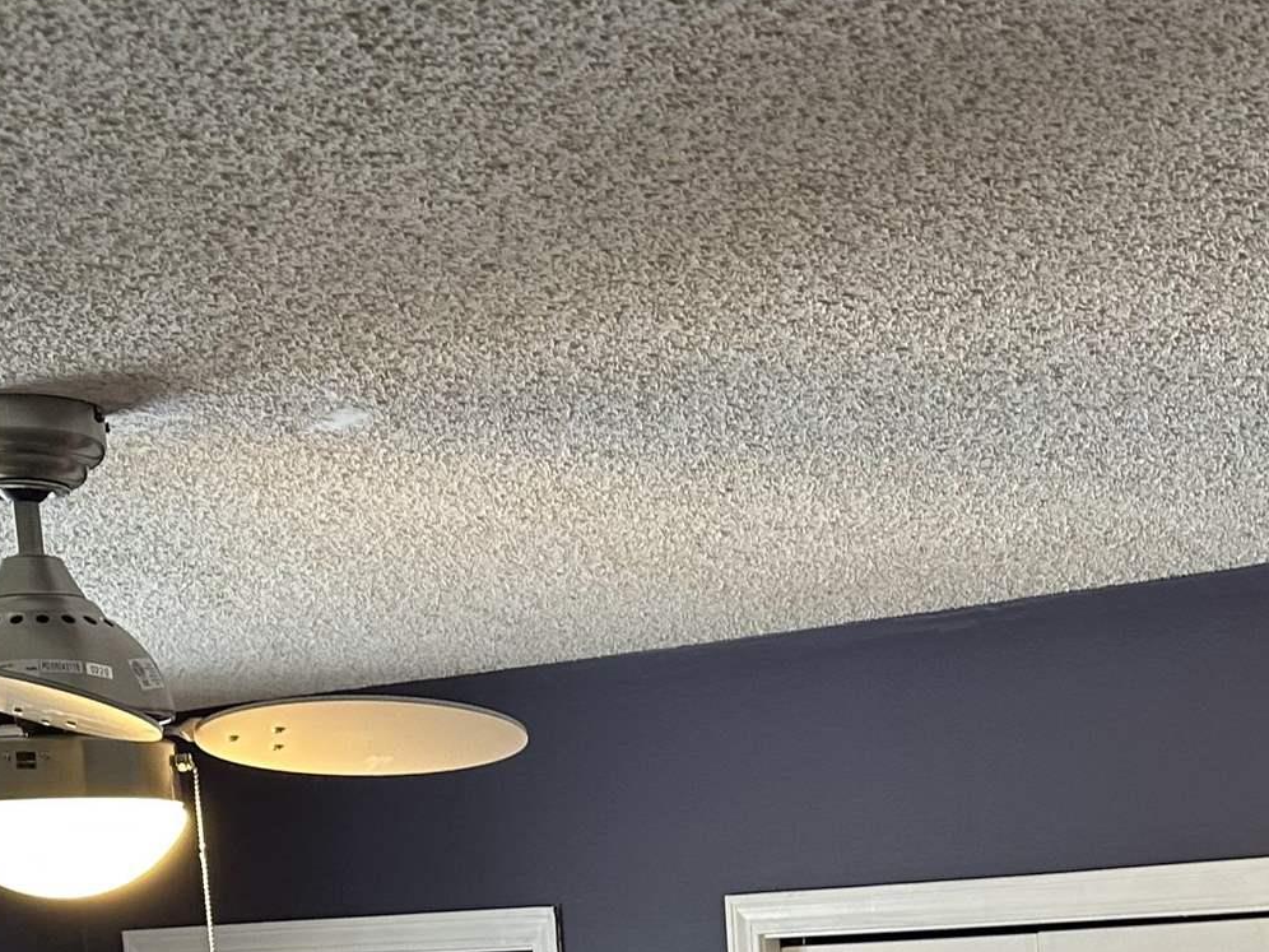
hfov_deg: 26.1
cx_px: 903
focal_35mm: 74
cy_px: 1434
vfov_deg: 17.8
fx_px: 2713
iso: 125
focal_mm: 6.86
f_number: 1.78
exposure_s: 1/60
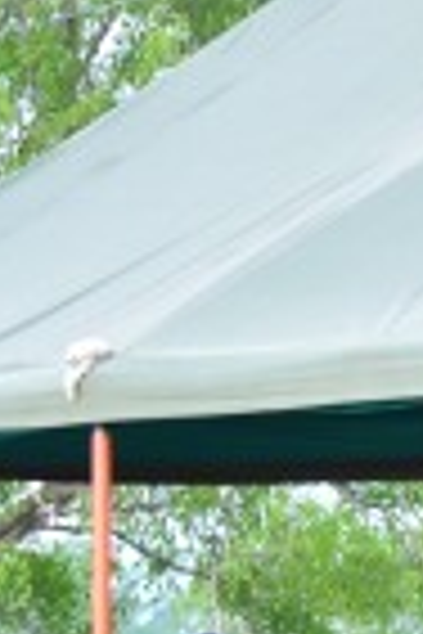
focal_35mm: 508
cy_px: 591
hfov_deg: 2.7
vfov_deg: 4.1
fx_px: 8953
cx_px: 1260
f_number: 5.6
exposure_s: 1/125
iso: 200
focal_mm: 80
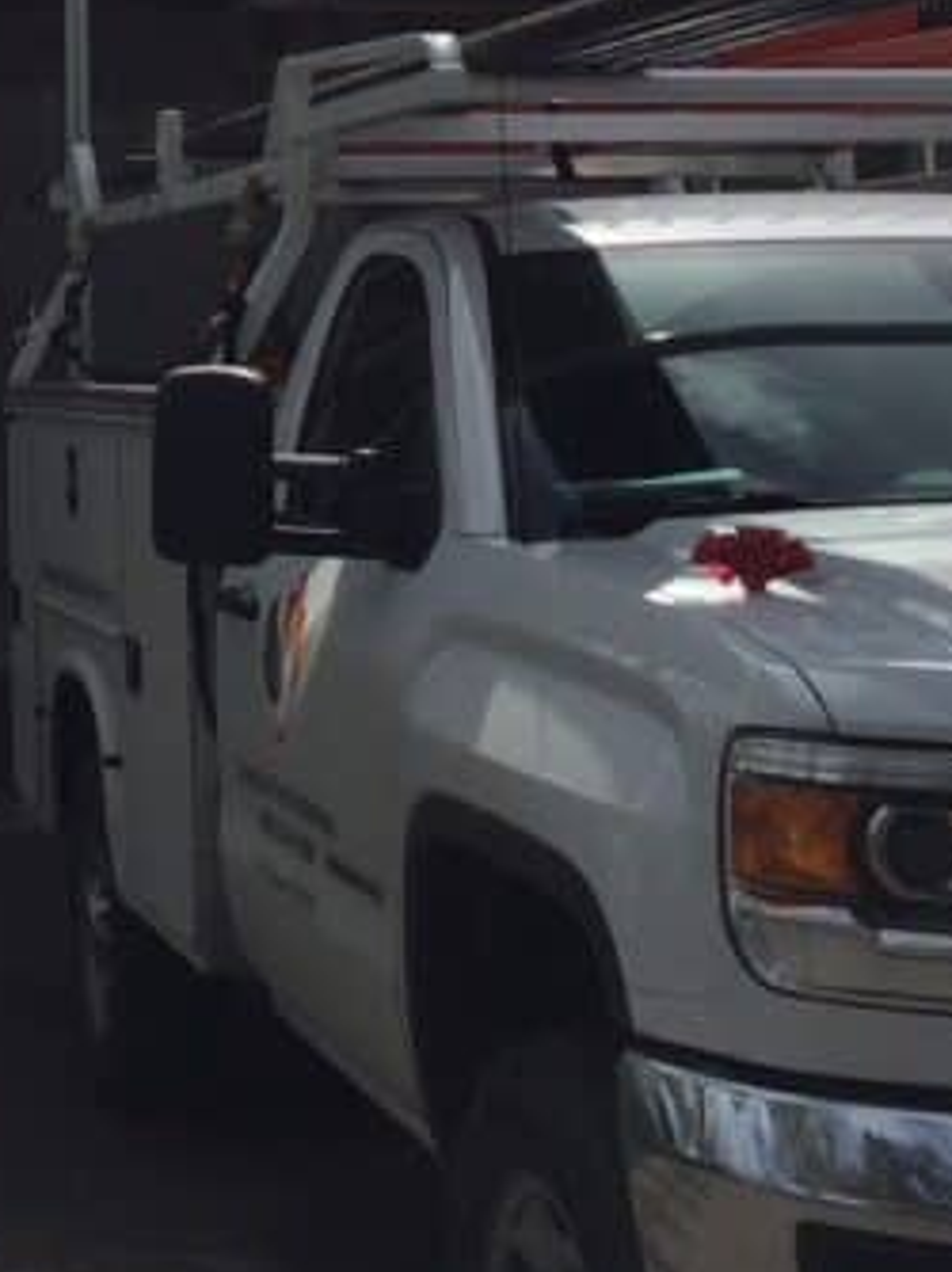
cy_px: -141
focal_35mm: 89
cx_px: -240
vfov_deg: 20.9
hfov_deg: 15.8
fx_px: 3268
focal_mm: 4.15
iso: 32
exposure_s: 1/5128
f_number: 2.2
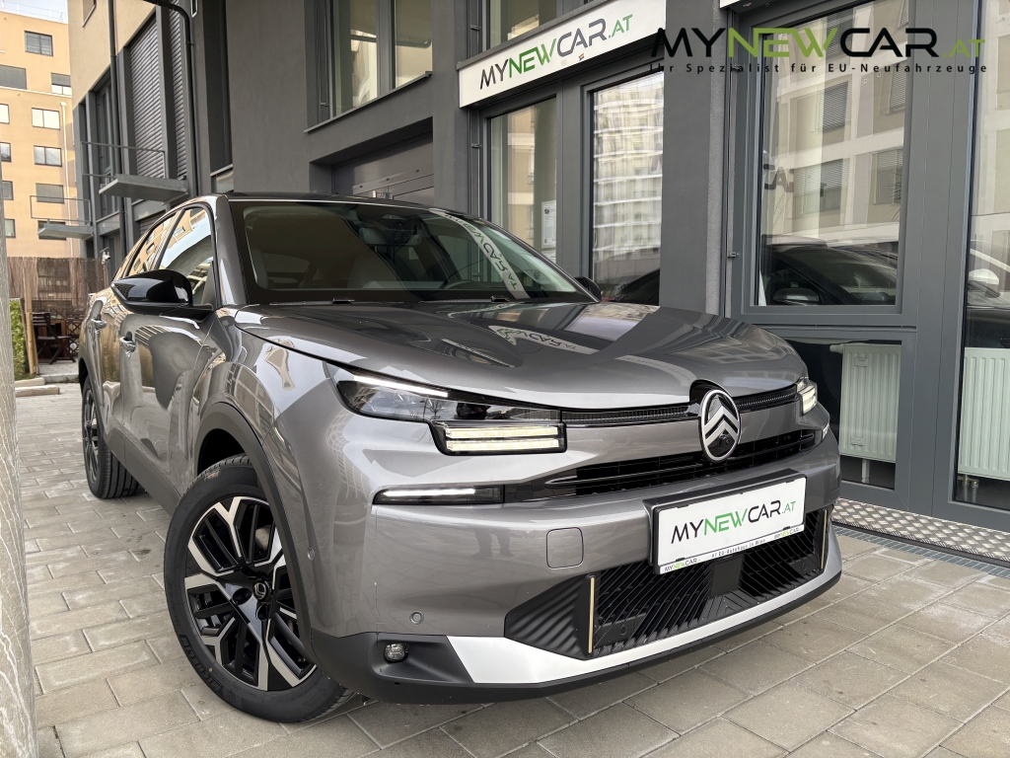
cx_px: 505
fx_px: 759
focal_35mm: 26
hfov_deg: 67.3
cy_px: 379
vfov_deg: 53.1
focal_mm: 5.96
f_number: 1.6
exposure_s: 1/121
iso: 80
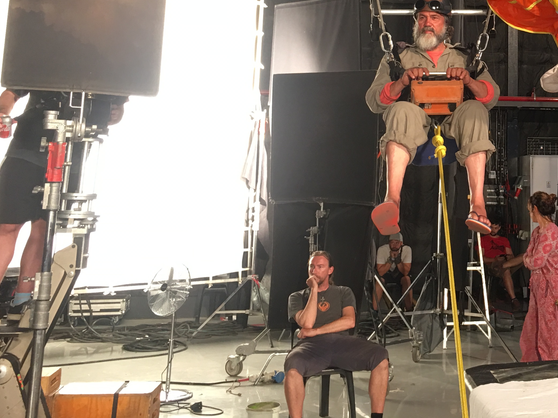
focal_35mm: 56
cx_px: 518
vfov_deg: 25.0
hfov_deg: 32.4
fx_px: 903
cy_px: 16
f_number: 2.2
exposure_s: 1/17
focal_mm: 4.15
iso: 40
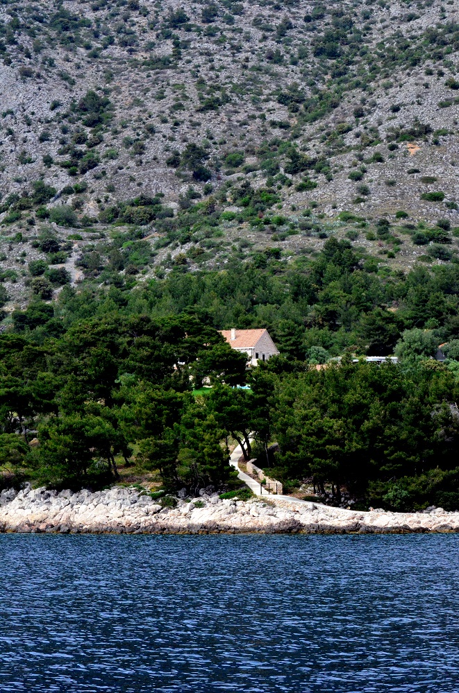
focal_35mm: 105
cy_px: 346
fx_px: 2018
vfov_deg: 19.5
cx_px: 230
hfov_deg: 13.0
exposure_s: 1/1600
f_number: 14
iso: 3200
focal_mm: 70
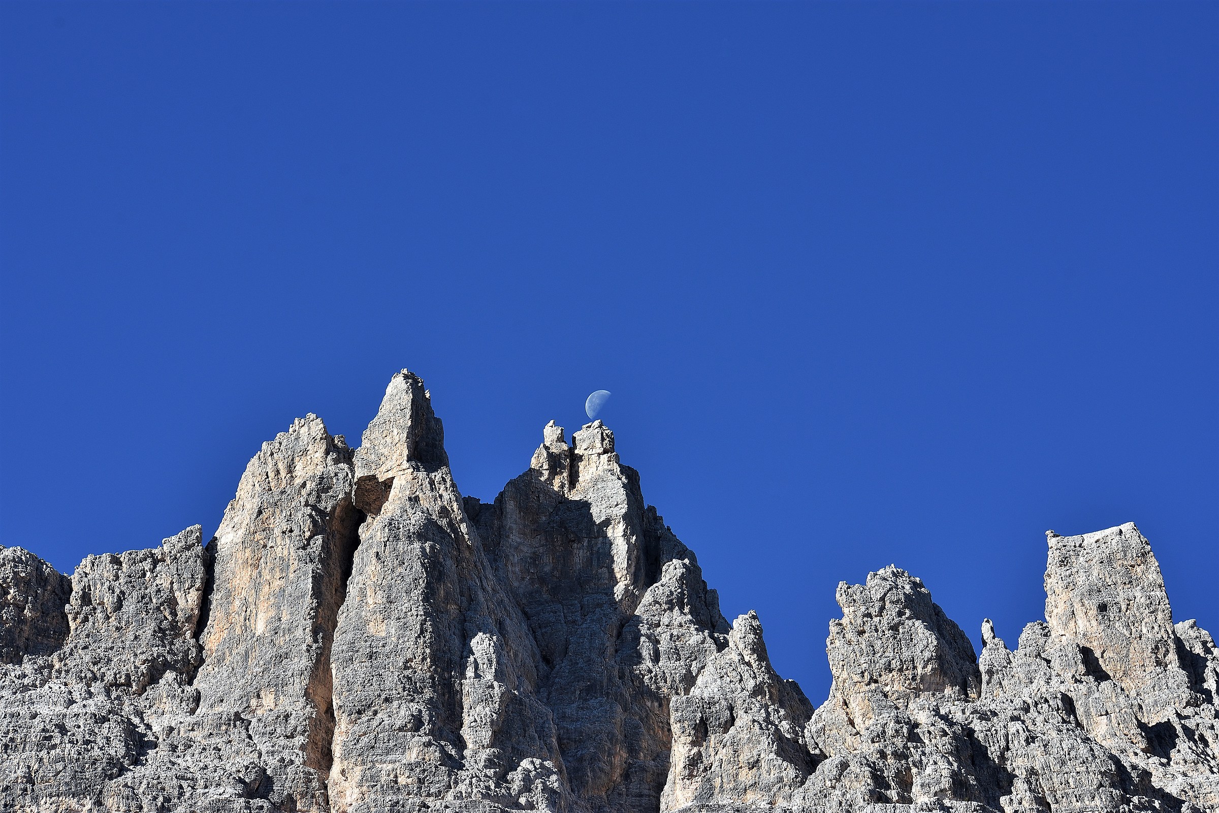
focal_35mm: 102
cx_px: 610
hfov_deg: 20.0
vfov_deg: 13.4
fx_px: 3454
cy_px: 406
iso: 100
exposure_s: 1/100
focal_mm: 68
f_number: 13
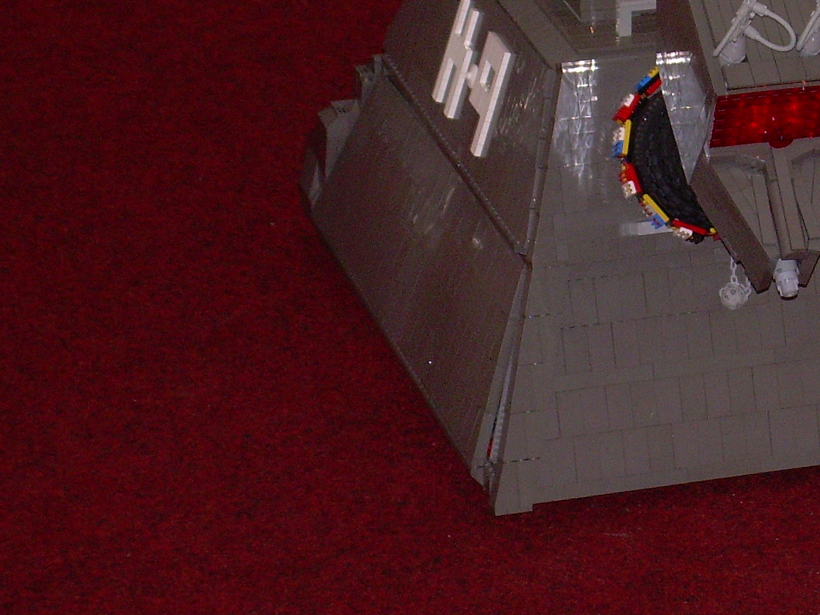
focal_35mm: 191
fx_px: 4524
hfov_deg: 10.3
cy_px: 202
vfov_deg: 7.8
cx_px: 690
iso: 200
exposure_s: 1/60
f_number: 4.9
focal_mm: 18.9
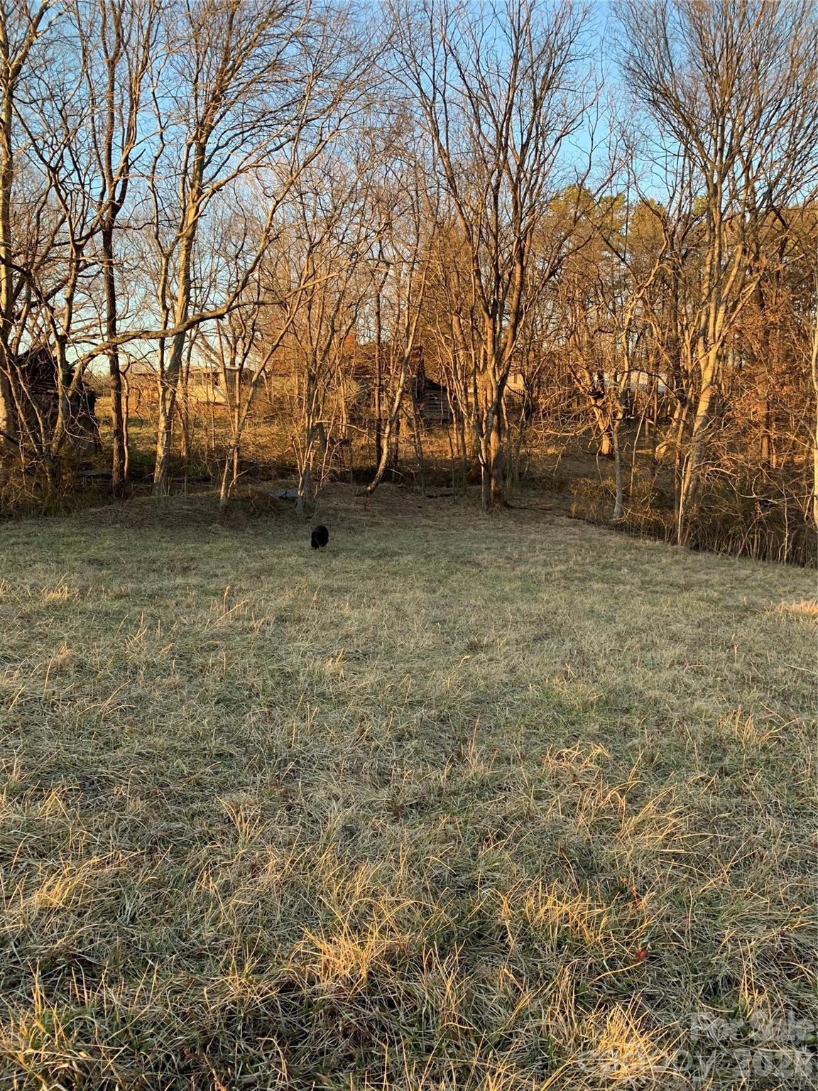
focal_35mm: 26
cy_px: 546
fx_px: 819
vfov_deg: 67.3
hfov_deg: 53.1
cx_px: 409
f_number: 1.8
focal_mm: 4.25
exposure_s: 1/123
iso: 25
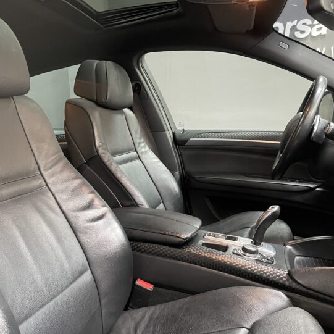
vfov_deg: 48.4
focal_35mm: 34
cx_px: 125
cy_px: 156
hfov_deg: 48.0
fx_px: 371
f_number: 1.6
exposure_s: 1/33
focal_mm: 4.2
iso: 640
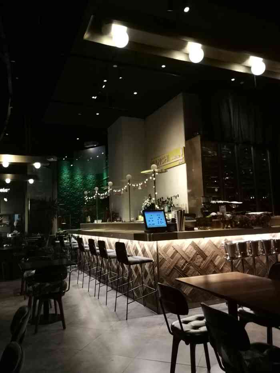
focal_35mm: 27
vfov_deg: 65.3
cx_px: 140
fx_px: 291
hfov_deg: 51.4
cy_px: 186
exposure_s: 1/33.3
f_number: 2.2
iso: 320
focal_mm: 3.95
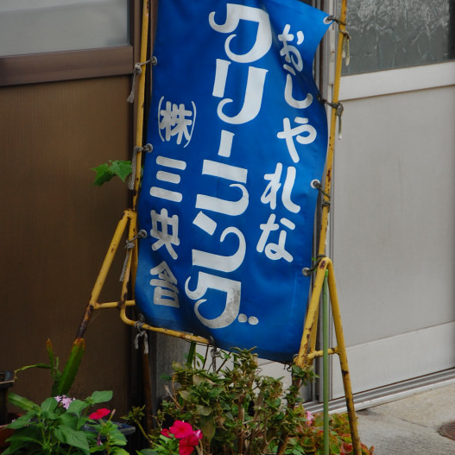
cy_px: 231
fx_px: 3450
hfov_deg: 7.5
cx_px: 227
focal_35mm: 232
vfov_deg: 7.5
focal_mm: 120
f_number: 5.6
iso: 200
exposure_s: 1/200
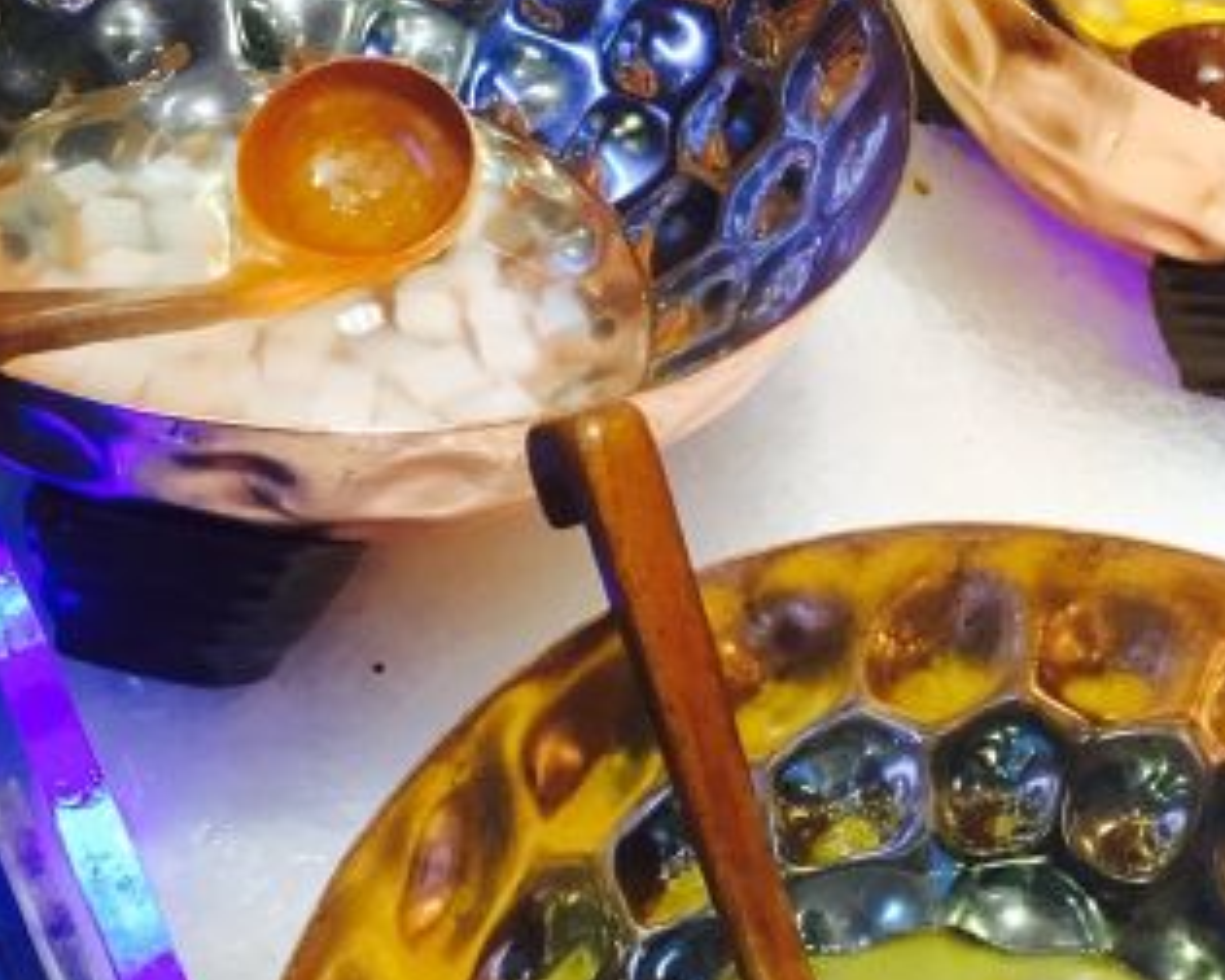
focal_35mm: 63
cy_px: 187
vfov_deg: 23.8
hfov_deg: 29.4
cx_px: 978
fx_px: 2284
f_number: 2.2
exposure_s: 1/30
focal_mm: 4.15
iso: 50
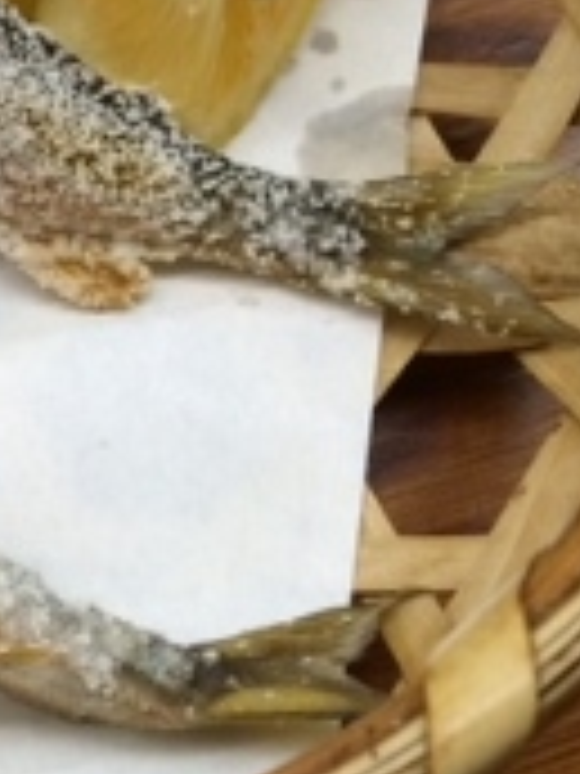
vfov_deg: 22.1
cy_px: 115
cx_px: -508
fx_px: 1944
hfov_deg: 14.6
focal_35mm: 87
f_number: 2.2
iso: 64
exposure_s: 1/30
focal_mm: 4.12
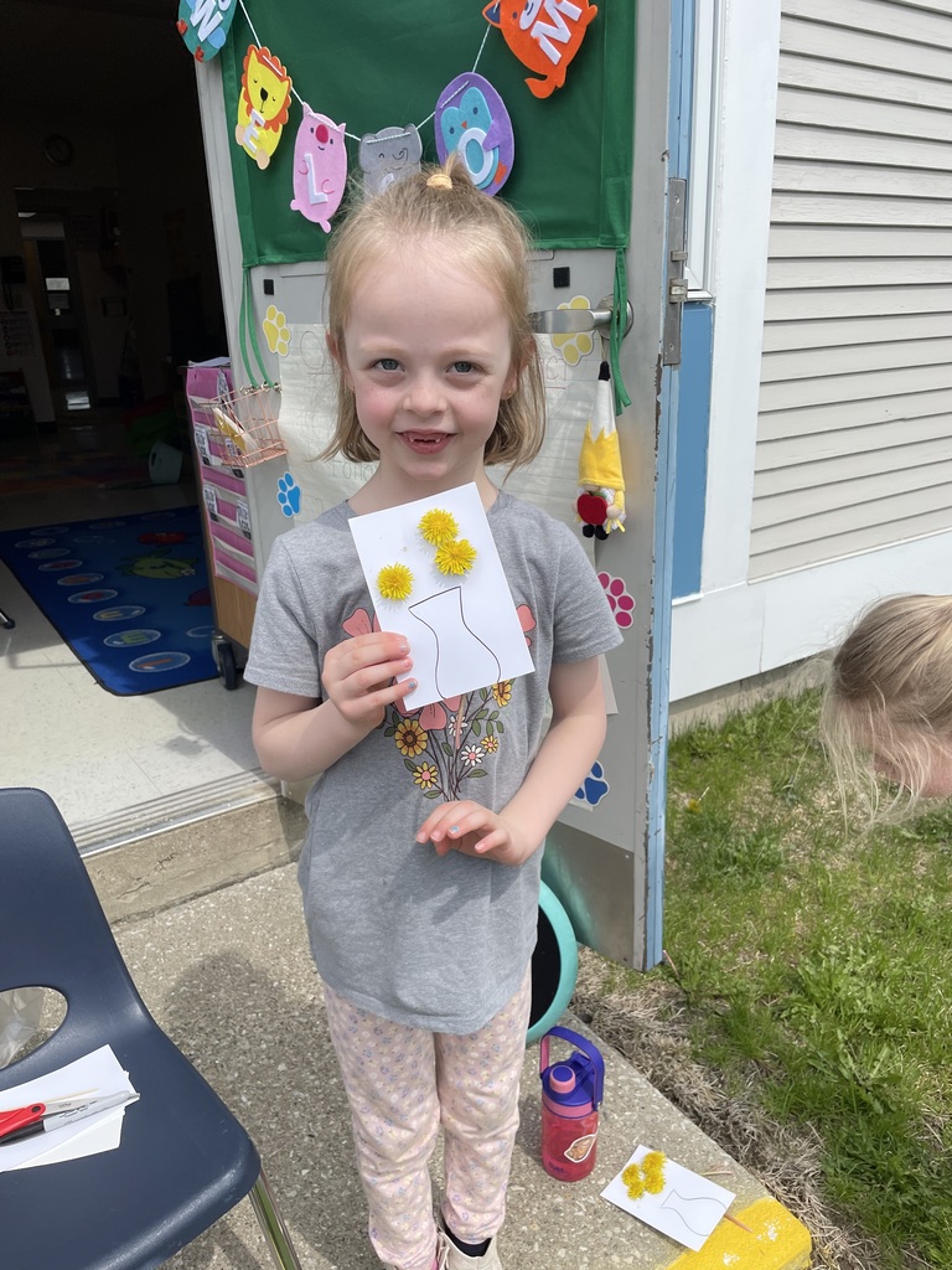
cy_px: 635
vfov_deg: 67.3
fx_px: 953
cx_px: 476
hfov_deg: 53.1
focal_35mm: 26
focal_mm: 4.2
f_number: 1.6
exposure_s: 1/3401
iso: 32
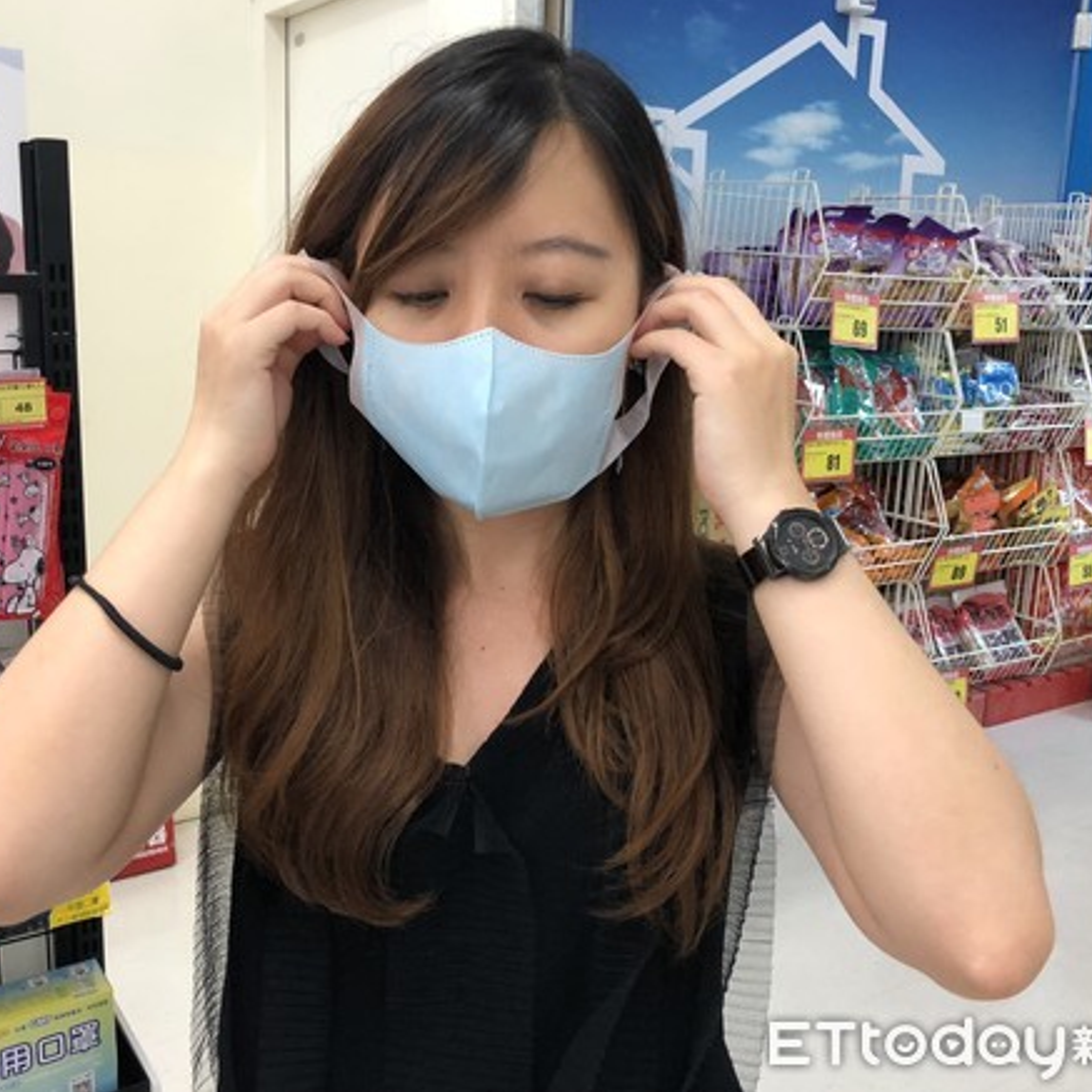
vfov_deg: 48.4
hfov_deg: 48.3
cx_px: 475
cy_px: 532
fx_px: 1213
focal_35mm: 34
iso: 40
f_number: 1.8
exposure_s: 1/30
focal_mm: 3.99
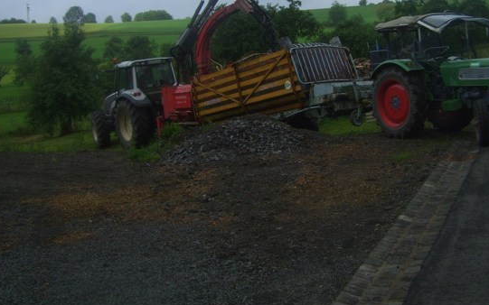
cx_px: 282
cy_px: 117
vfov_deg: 26.8
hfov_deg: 41.7
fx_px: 640
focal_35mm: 48
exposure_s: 1/250
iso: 50
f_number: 6.4
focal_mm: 7.8
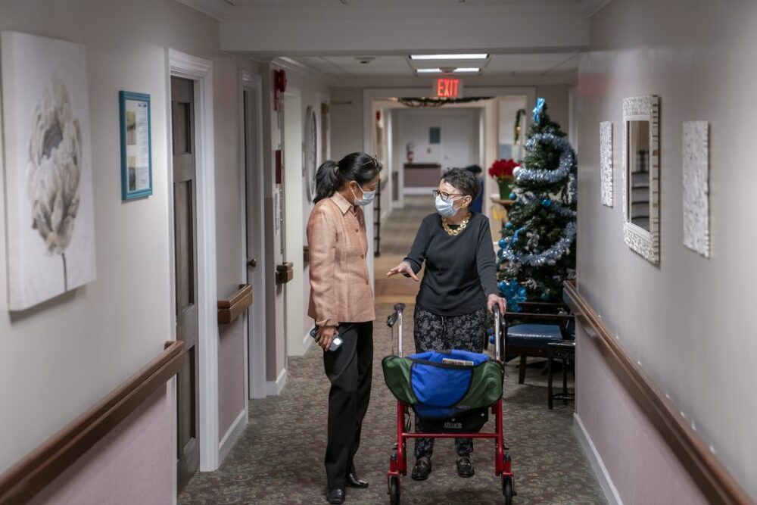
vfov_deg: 19.5
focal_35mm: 70
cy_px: 252
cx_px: 378
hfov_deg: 28.8
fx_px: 1472
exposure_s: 1/200
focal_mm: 70
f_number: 2.8
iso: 4000
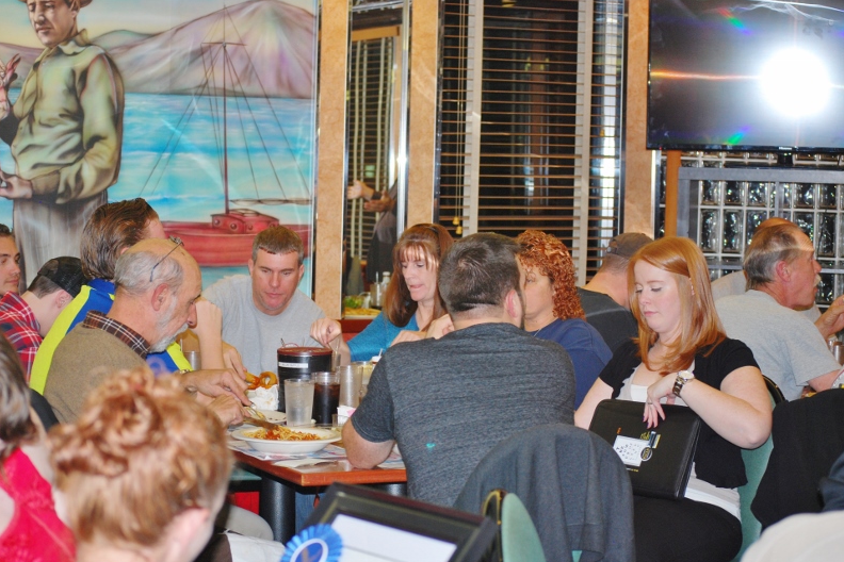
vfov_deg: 16.4
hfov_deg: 24.3
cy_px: 284
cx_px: 419
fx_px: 1958
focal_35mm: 84
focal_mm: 55
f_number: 4
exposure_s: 1/60
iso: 320
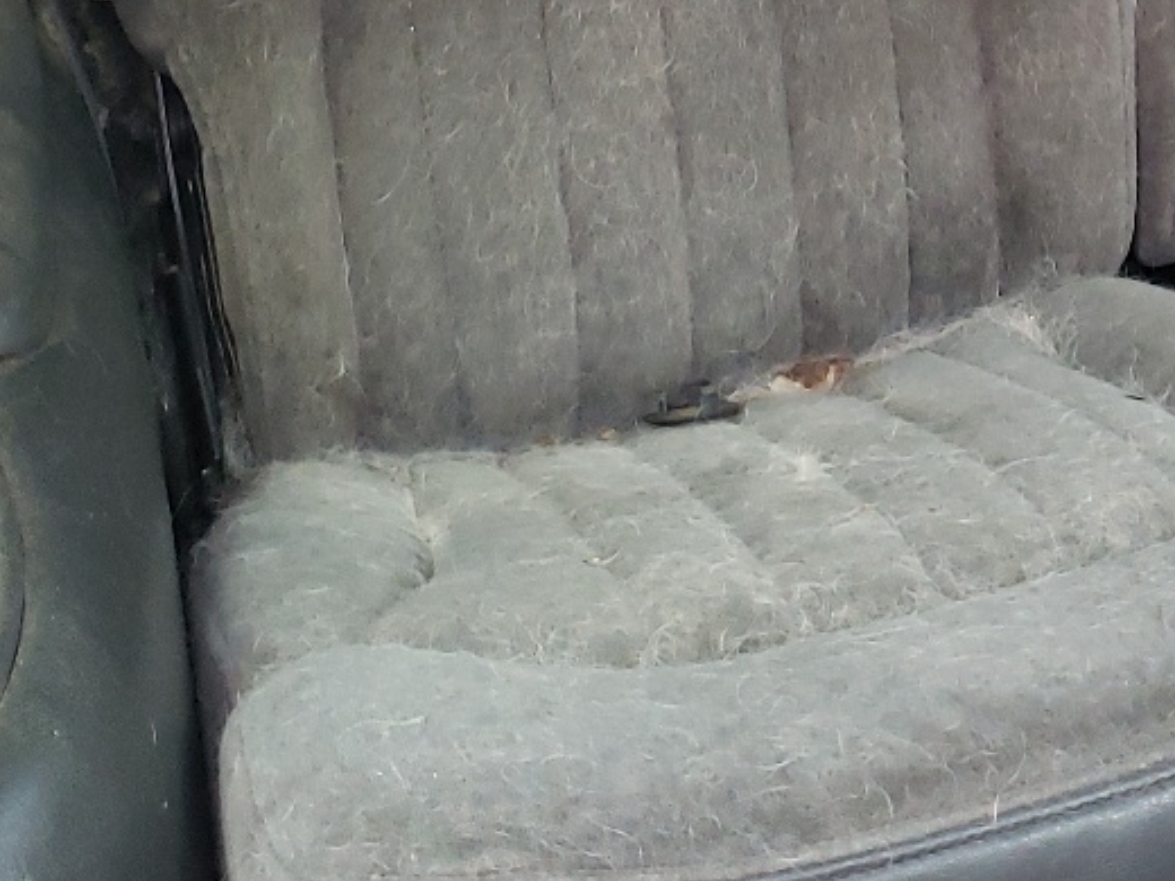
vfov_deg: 16.9
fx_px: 2716
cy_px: -395
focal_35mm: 80
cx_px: 1189
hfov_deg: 23.4
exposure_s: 1/60.2
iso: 189
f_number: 1.5
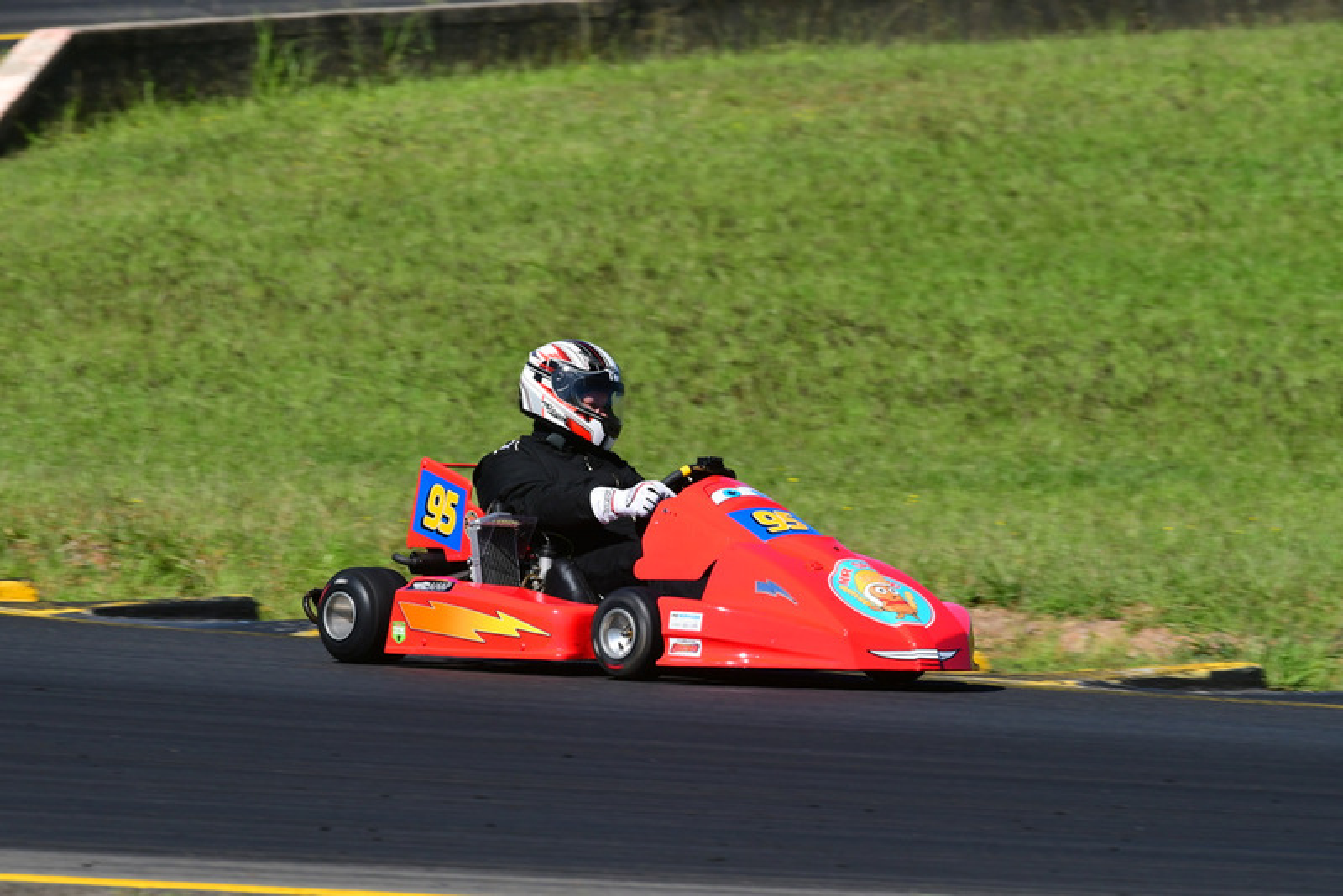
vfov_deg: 2.7
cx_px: 672
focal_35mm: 510
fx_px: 19032
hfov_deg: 4.0
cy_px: 448
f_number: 11
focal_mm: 340
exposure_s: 1/640
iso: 400
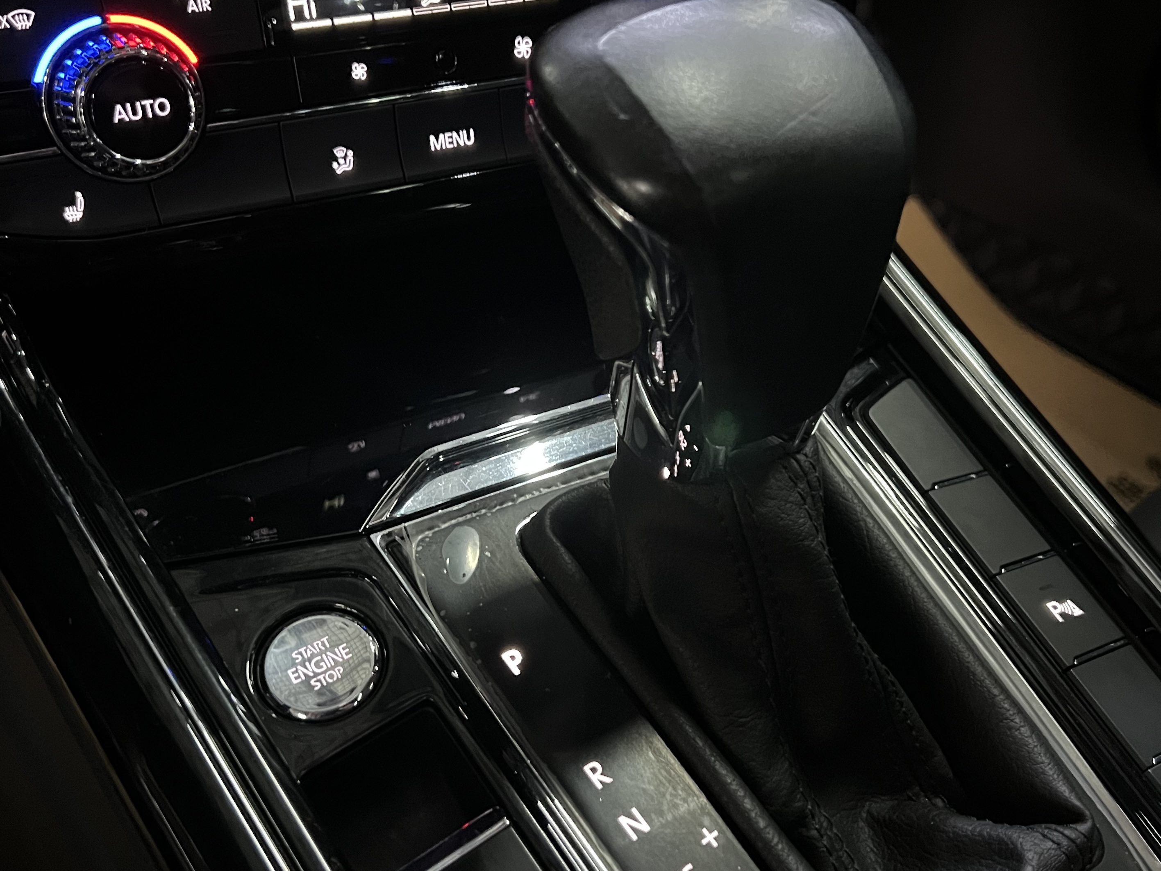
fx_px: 1241
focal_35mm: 37
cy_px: 425
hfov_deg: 50.1
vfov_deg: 38.7
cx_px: 616
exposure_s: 1/29
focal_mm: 5.7
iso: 1000
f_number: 1.5
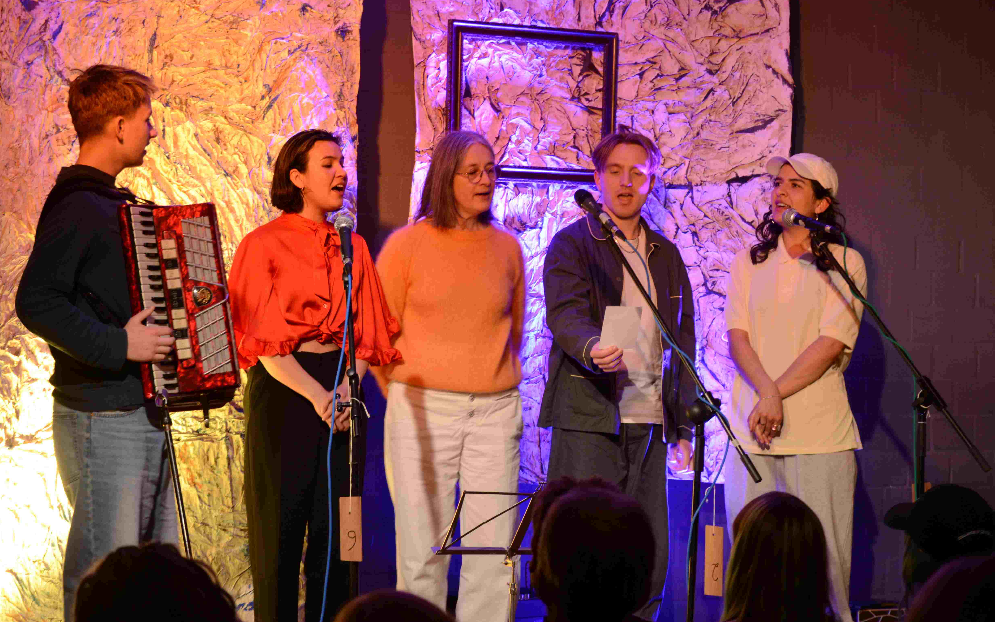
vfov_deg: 13.8
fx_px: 2576
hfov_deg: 21.9
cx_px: 499
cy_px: 325
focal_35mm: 95
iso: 1000
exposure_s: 1/20
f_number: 5.6
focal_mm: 62
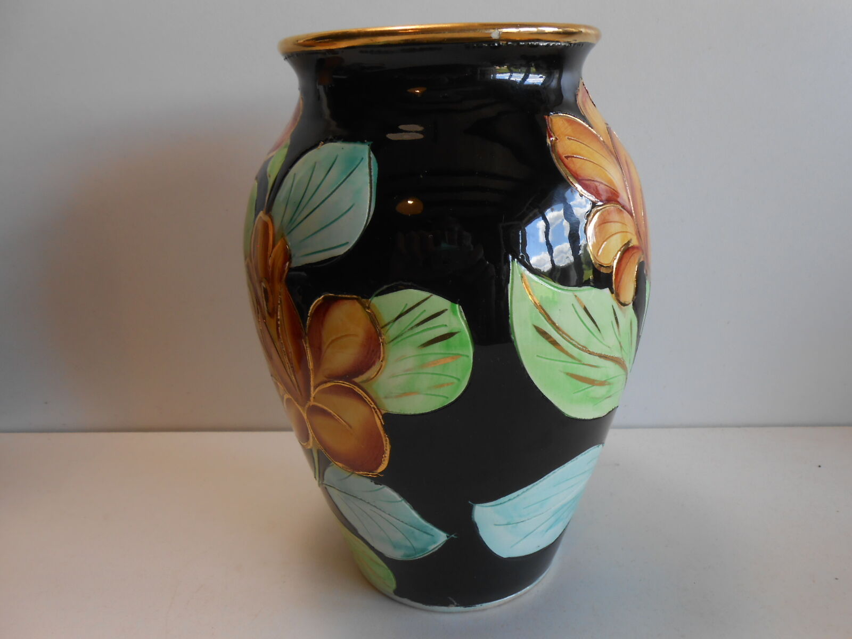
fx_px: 640
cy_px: 320
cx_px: 426
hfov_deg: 67.3
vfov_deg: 53.1
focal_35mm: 26
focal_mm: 4.6
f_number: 3.5
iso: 80
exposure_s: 1/60
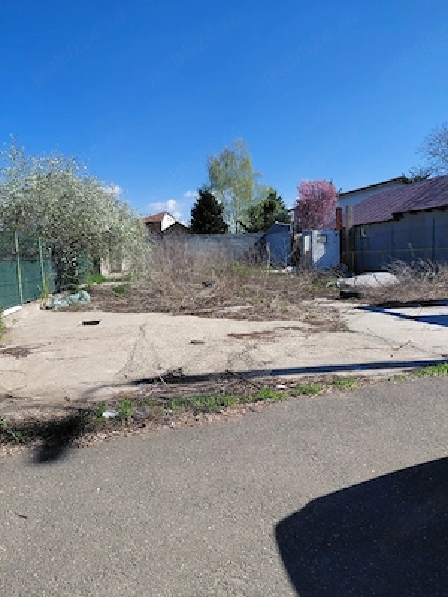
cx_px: 224
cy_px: 298
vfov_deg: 69.4
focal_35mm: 25
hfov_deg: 54.9
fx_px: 431
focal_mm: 4.69
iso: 50
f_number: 1.8
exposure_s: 1/2500
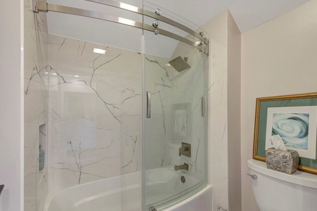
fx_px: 141
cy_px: 112
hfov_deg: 96.8
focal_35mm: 16
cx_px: 157
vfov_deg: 73.6
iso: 100
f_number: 5.6
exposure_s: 1/3.33
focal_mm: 10
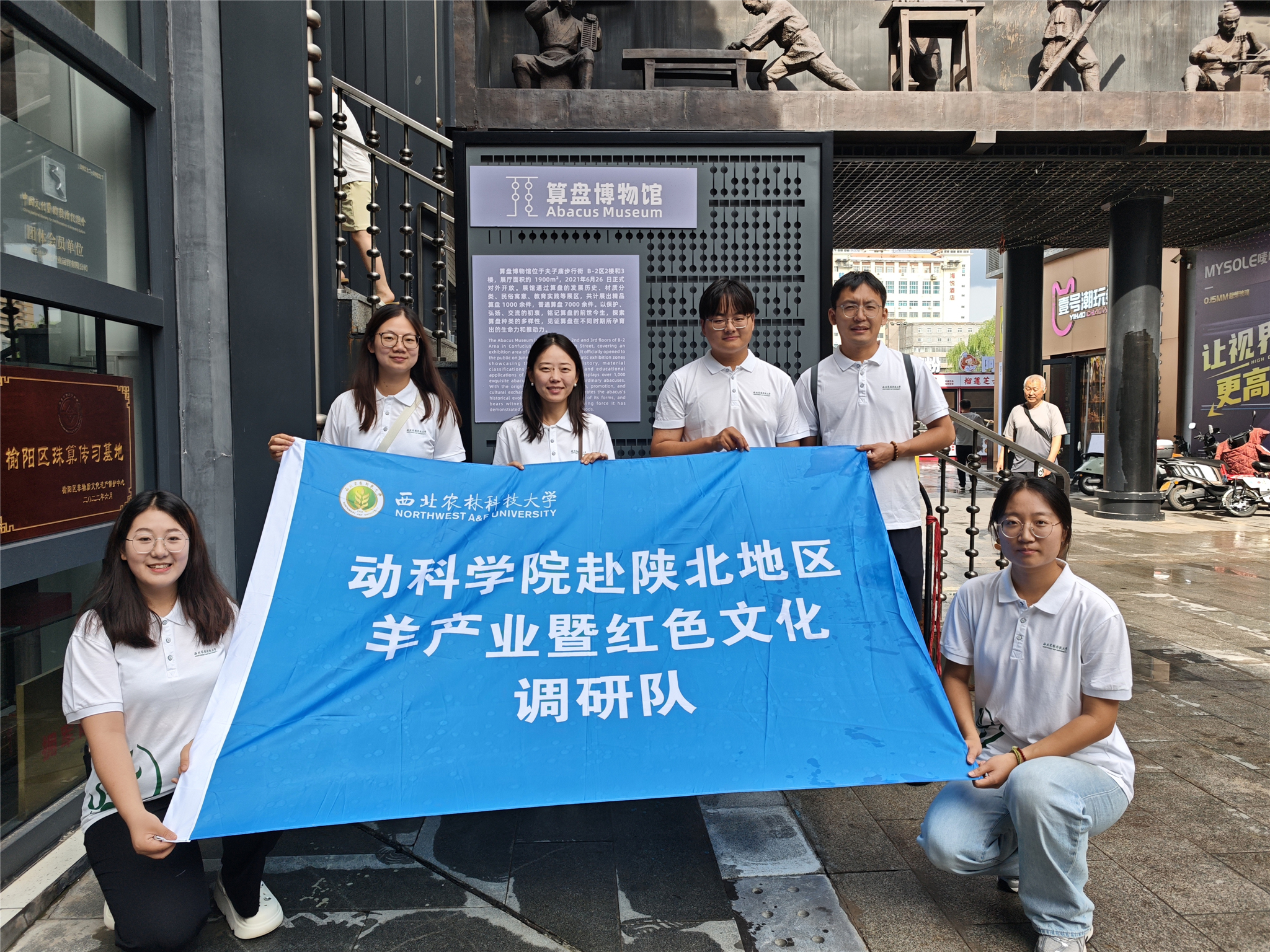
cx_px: 635
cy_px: 476
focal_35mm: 23
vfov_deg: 58.9
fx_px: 844
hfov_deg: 73.9
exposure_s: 1/1442
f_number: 1.44
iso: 50
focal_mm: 6.68
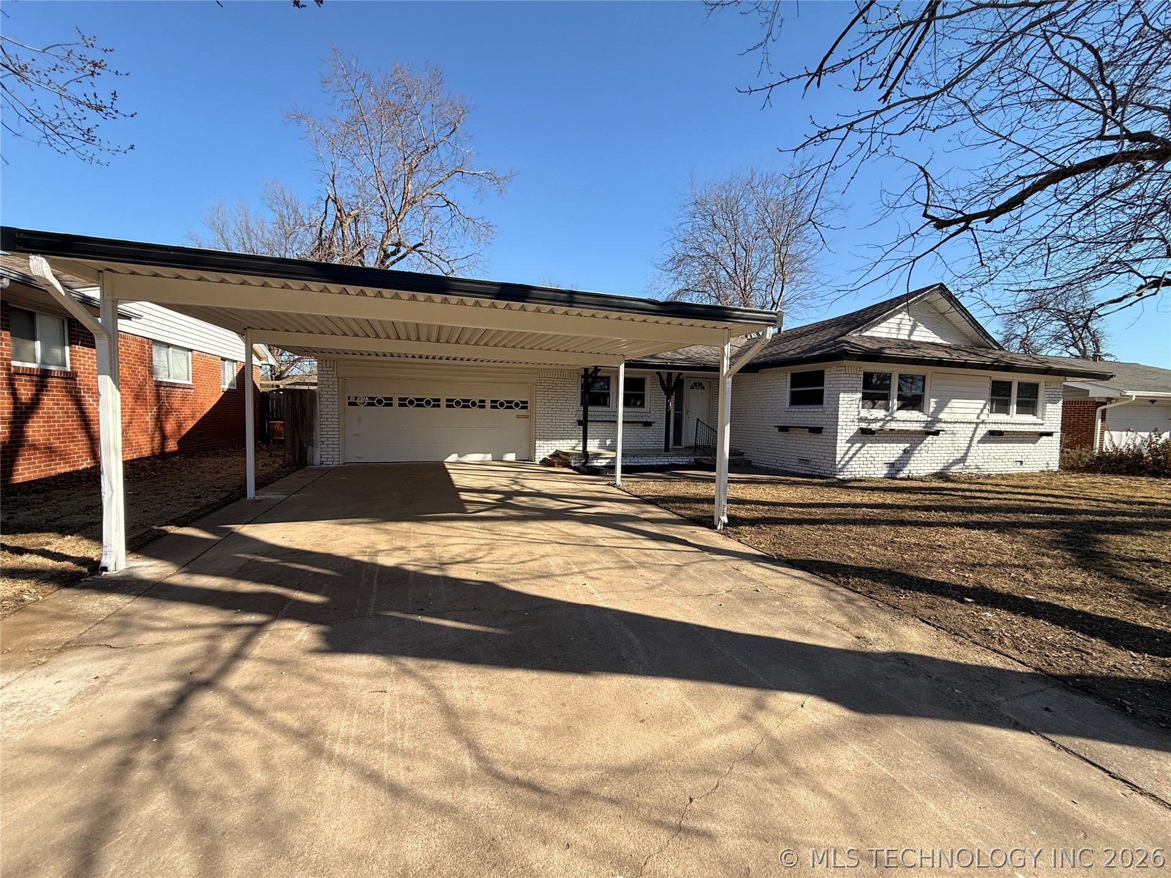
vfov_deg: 85.7
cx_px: 586
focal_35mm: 14
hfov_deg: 102.1
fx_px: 474
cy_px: 439
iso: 50
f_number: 2.2
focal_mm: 2.22
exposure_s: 1/942
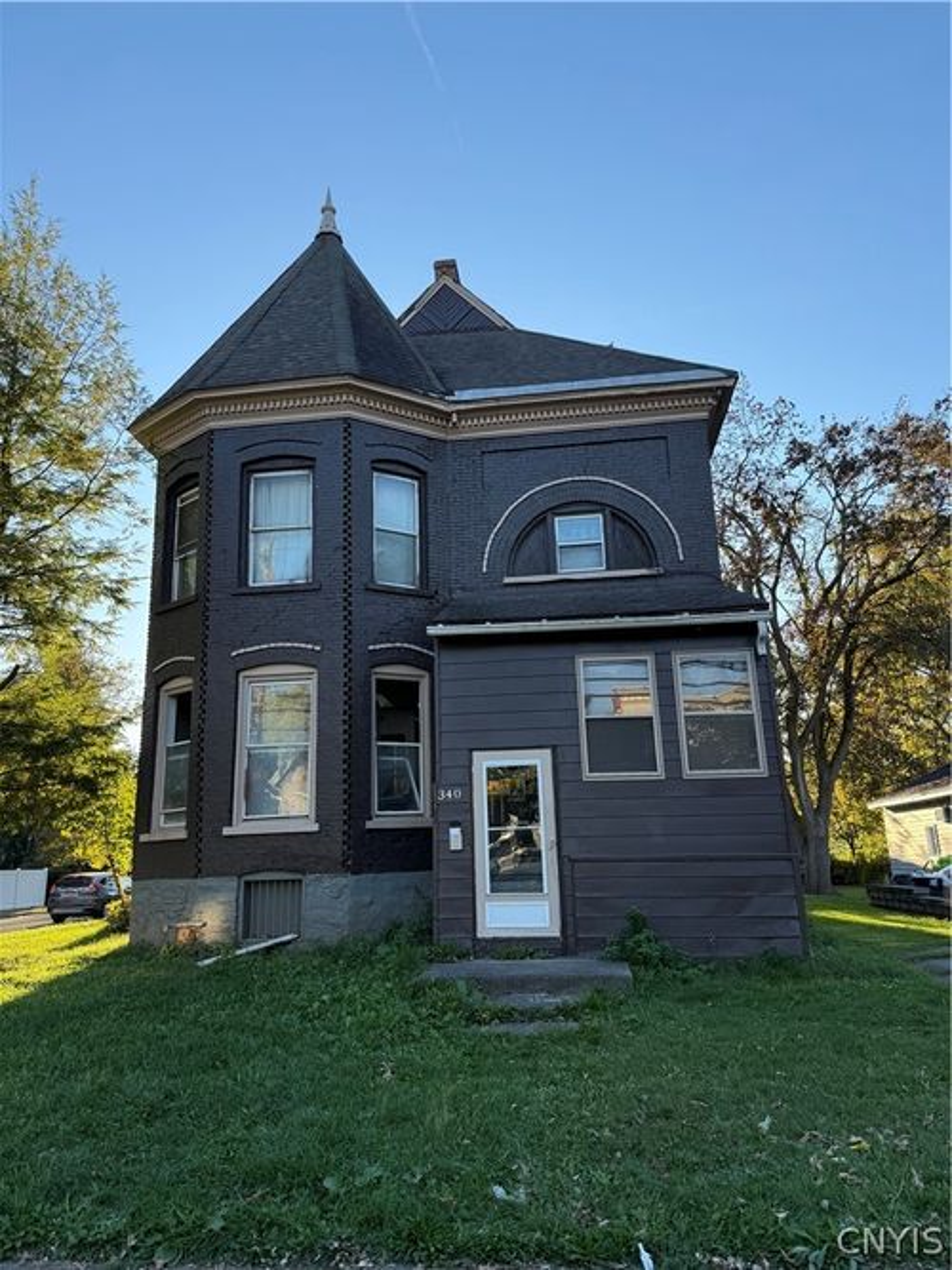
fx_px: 880
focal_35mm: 24
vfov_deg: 71.6
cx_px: 476
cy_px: 635
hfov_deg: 56.8
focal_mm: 6.76
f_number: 1.78
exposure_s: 1/955
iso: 80
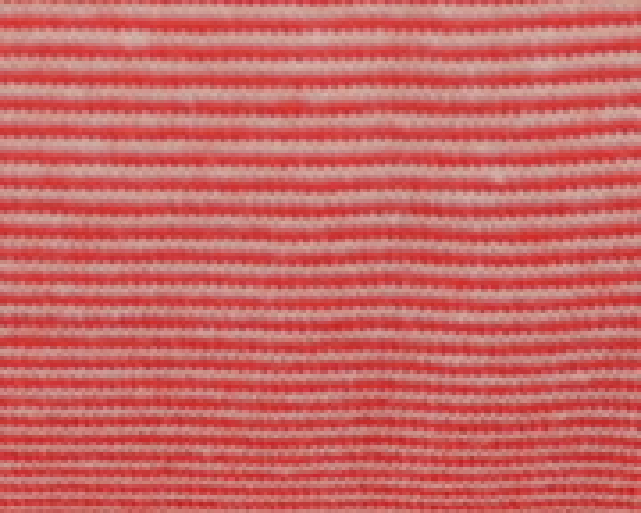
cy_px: 659
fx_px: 7263
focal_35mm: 383
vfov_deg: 4.0
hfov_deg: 5.0
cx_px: -75
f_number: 5.6
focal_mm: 45
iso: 100
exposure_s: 1/25
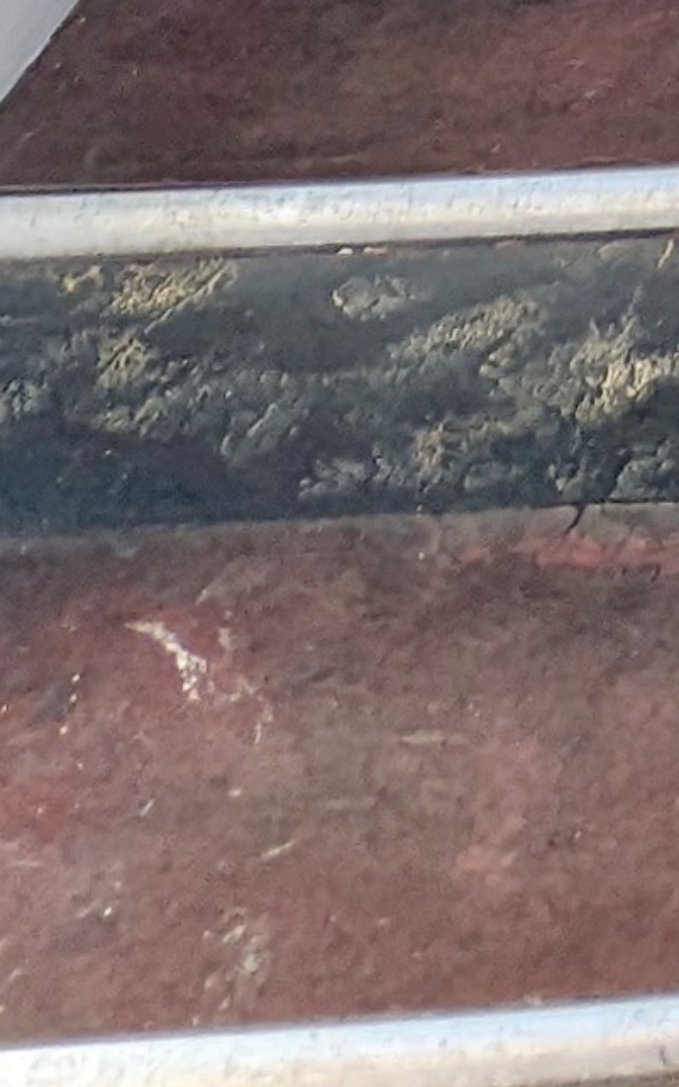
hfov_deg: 9.9
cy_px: -2023
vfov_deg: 11.9
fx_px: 3199
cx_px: 1883
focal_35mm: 108
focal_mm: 2.35
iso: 65
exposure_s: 1/60
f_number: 2.2
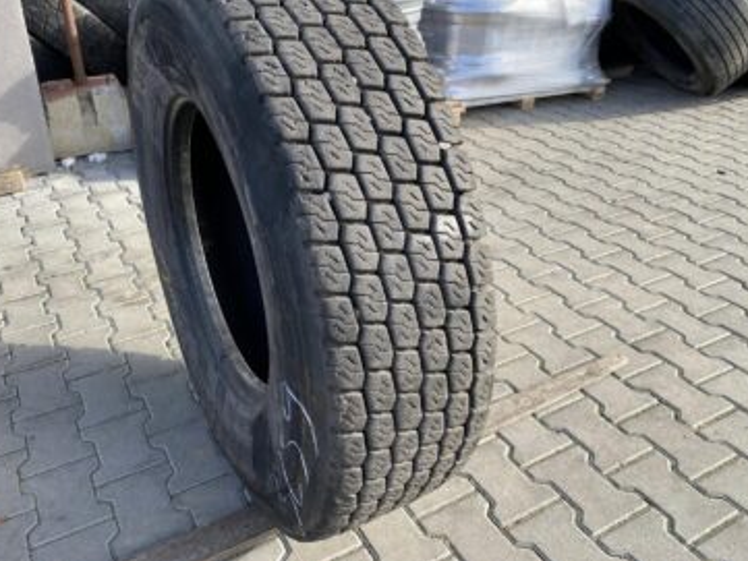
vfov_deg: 45.3
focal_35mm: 31
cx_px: 317
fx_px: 670
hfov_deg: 58.1
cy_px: 231
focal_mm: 4.25
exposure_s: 1/409
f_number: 1.8
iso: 32
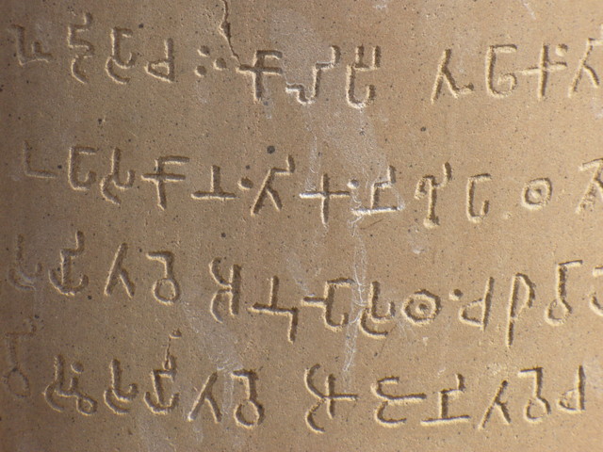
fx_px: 3867
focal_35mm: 222
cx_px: 302
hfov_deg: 8.9
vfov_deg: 6.7
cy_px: 226
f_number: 4.5
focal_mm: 36.6
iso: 80
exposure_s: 1/200
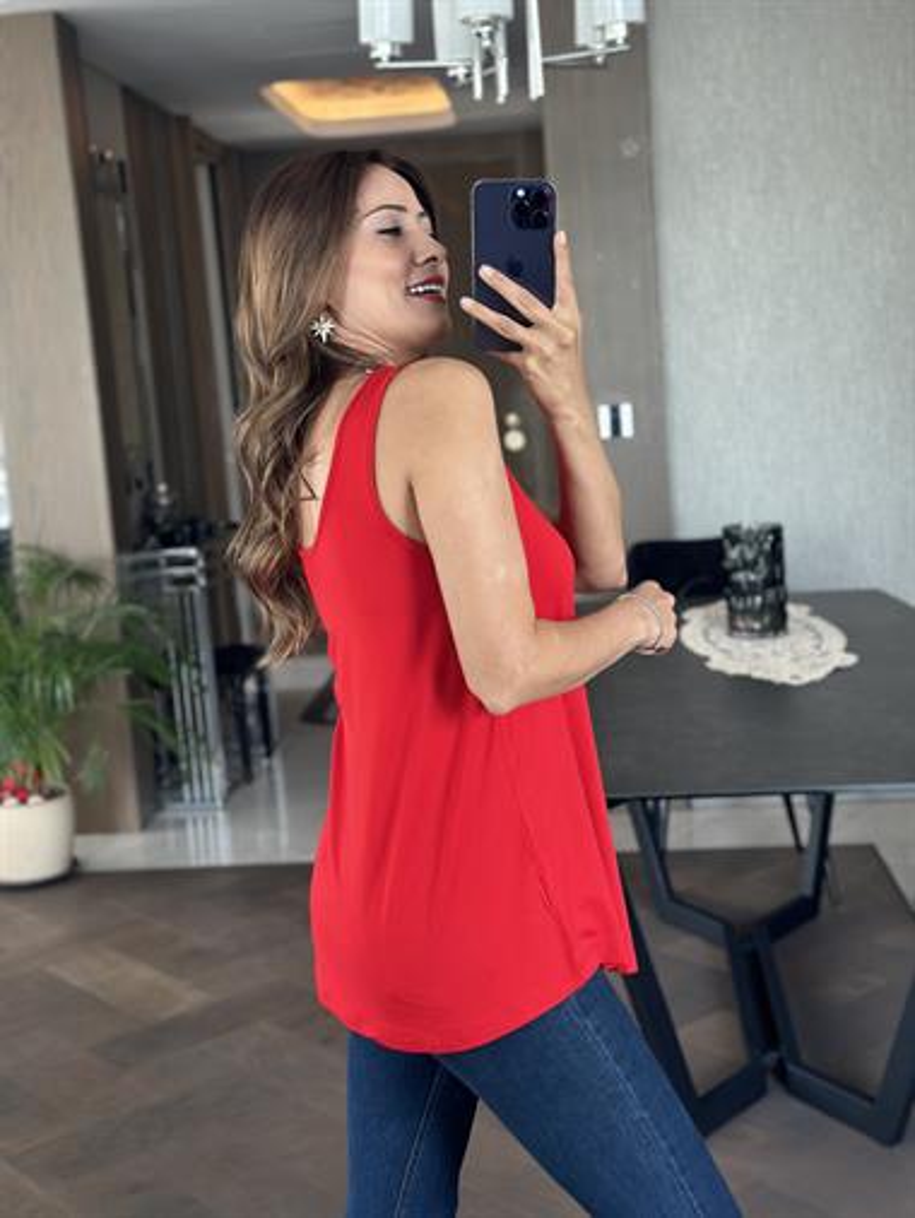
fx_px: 1690
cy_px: 609
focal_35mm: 48
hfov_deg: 30.3
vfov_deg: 39.6
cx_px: 458
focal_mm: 6.86
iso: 160
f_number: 1.78
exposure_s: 1/50
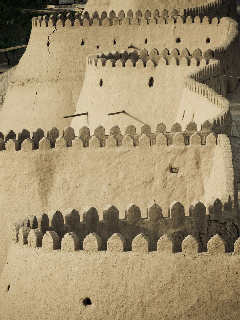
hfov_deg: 5.7
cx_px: 120
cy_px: 164
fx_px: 2403
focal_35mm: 260
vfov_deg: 7.6
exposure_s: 1/320
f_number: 5.6
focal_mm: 160
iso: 100
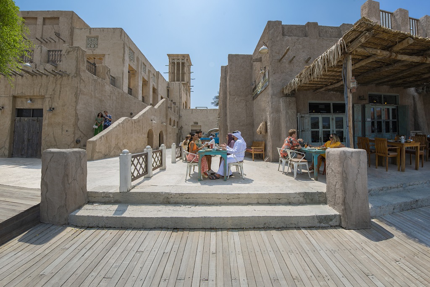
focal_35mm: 14
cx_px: 215
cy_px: 144
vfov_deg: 81.2
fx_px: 167
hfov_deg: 104.3
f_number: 10
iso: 125
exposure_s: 1/400
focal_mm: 14
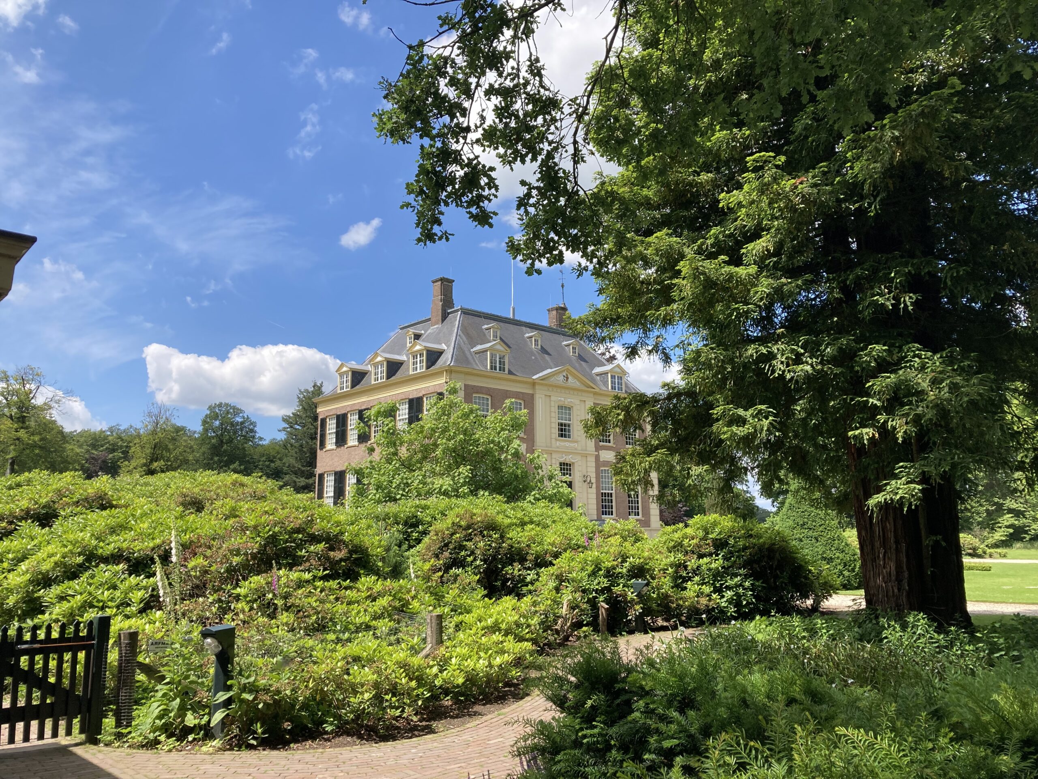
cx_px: 519
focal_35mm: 28
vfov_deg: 49.7
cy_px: 390
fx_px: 840
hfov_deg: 63.4
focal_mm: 3.99
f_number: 1.8
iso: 20
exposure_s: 1/1333
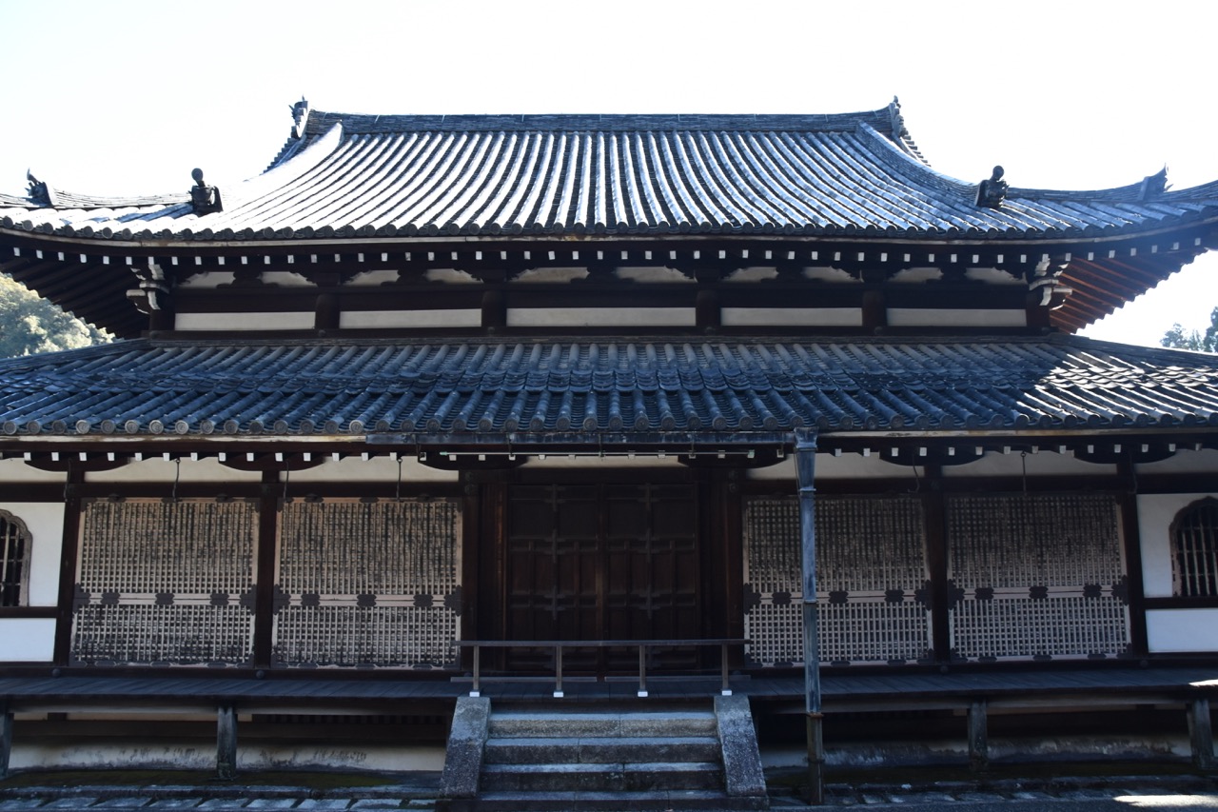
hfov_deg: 67.4
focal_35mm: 27
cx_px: 609
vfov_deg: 47.9
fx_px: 913
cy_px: 406
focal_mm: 18
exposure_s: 1/80
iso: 400
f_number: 6.3
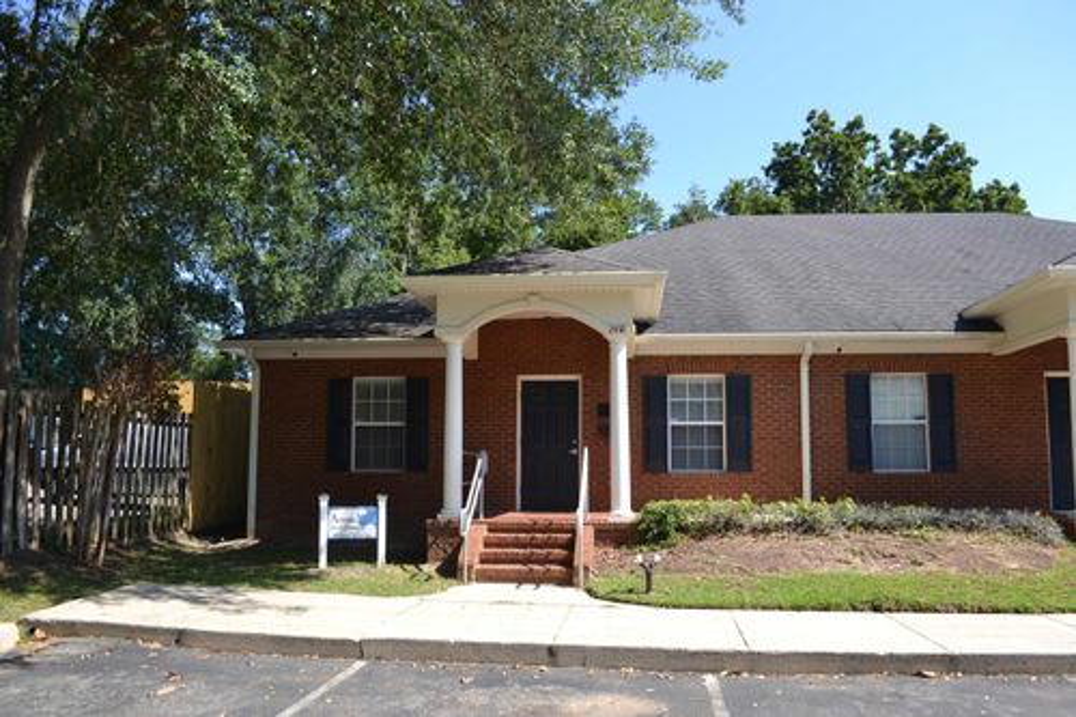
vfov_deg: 47.9
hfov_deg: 67.4
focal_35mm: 27
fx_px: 807
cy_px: 358
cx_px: 538
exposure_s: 1/200
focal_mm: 18
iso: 100
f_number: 5.6
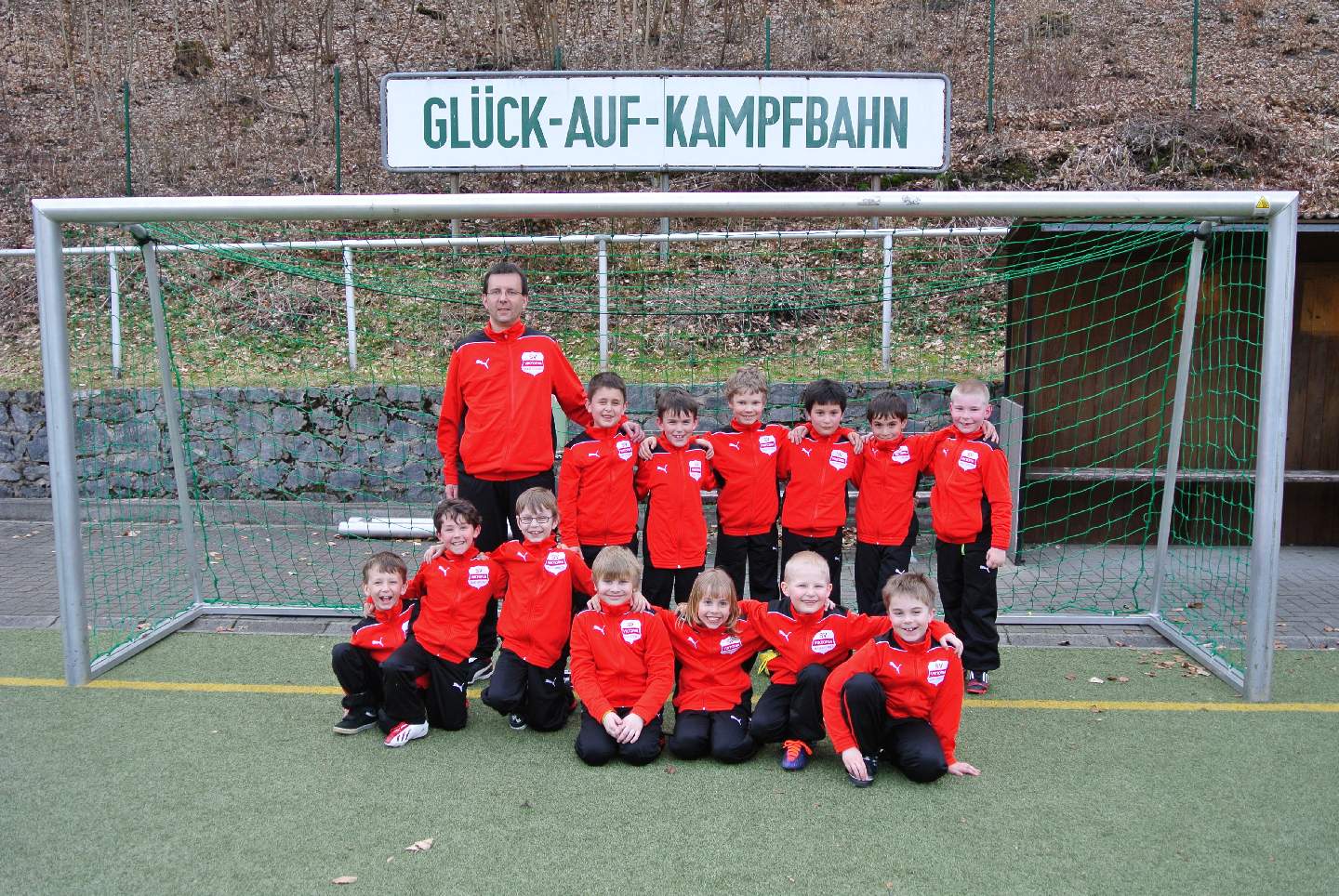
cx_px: 670
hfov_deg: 54.4
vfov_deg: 38.0
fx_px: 1303
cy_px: 448
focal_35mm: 35
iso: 100
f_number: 4
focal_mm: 13.1
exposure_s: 1/60
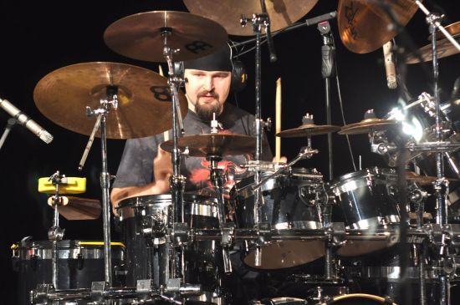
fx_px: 3828
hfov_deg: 6.9
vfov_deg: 4.6
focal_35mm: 300
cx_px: 230
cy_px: 152
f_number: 3.5
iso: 800
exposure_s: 1/60
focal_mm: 200
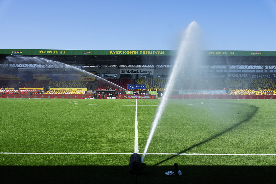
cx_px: 138
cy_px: 92
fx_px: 291
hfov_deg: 50.7
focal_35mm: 38
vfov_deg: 35.1
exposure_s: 1/1000
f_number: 5
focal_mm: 38
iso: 200
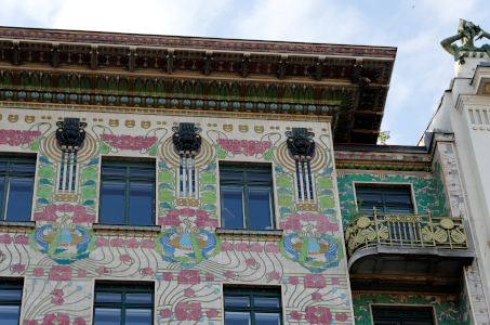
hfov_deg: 22.0
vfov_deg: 14.6
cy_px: 162
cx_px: 245
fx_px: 1263
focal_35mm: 93
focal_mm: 62
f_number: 9
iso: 400
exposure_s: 1/200
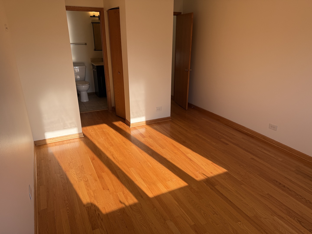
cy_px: 117
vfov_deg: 56.8
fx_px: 216
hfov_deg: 71.6
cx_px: 156
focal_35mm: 24
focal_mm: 6.76
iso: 100
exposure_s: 1/967
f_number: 1.78
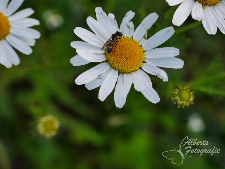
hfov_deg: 32.2
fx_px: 390
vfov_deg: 24.4
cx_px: 112
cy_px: 84
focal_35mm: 60
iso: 200
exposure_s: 1/640
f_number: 4
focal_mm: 30
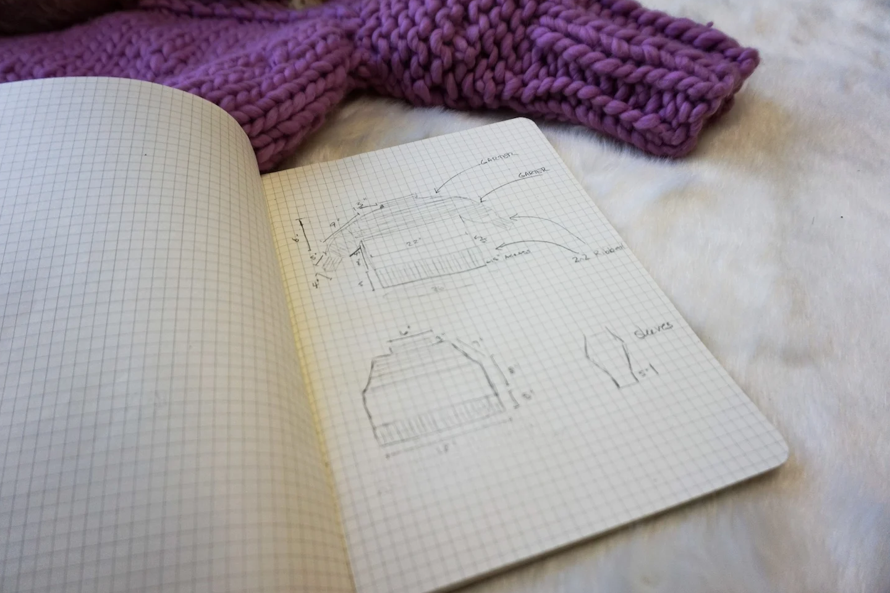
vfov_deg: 51.3
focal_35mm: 25
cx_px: 430
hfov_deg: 71.5
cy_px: 295
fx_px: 618
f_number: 3.5
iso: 250
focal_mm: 16
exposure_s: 1/160
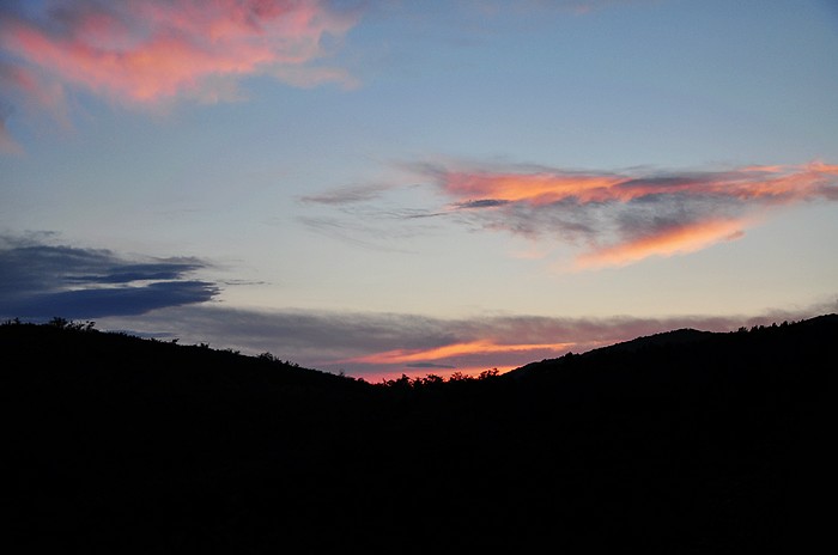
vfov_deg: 23.7
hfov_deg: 35.1
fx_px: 1324
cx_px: 419
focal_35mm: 57
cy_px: 278
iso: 200
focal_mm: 38
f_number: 5.6
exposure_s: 1/125
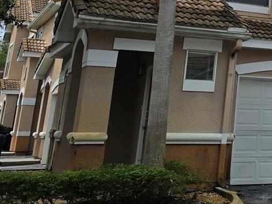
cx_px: 362
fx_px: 620
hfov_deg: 22.0
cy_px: -66
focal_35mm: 79
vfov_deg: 17.4
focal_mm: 6.3
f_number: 1.7
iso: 12
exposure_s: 1/1336
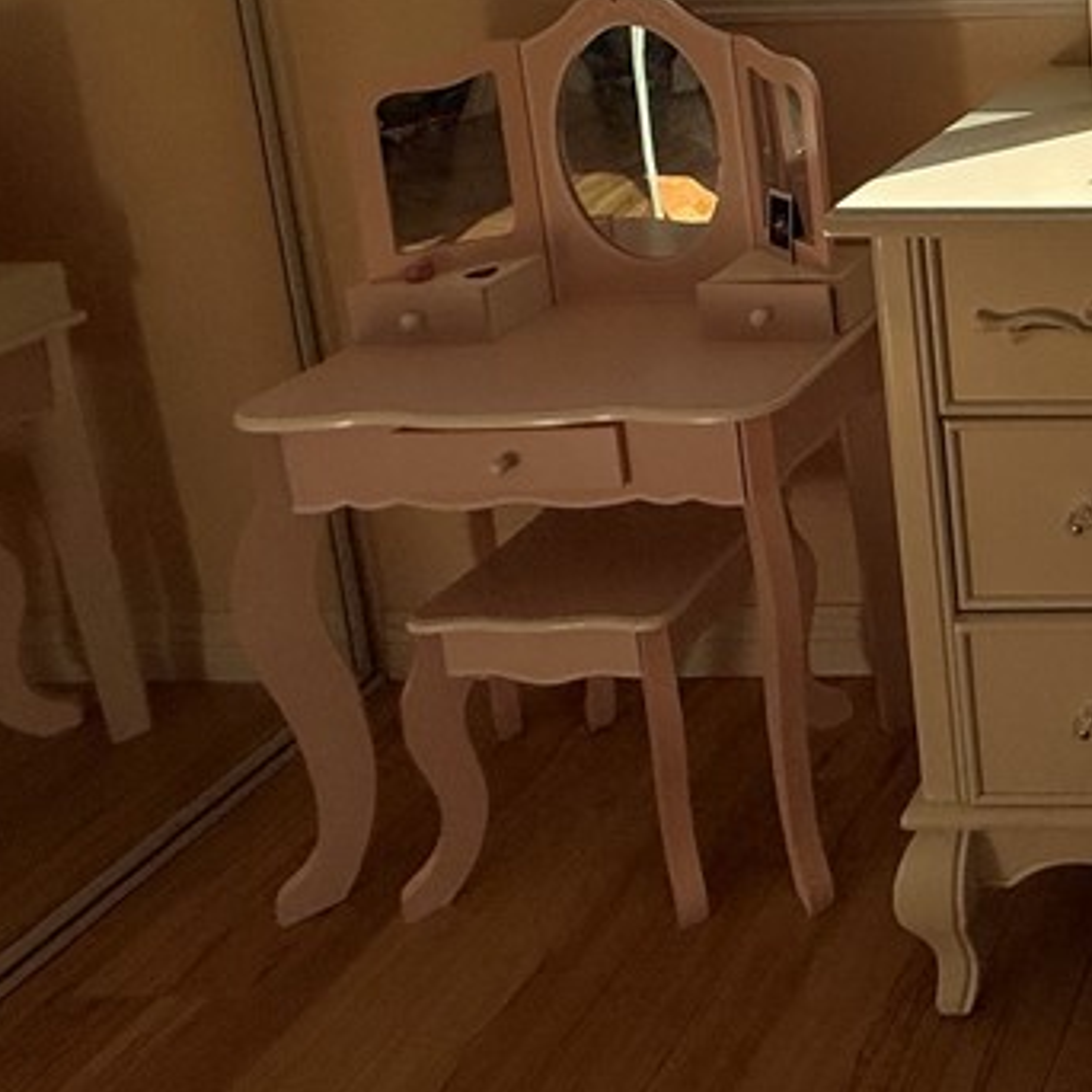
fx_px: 1321
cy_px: -73
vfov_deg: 38.2
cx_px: 1504
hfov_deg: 31.4
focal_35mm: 37
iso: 64
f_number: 2.2
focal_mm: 2.22
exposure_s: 1/379
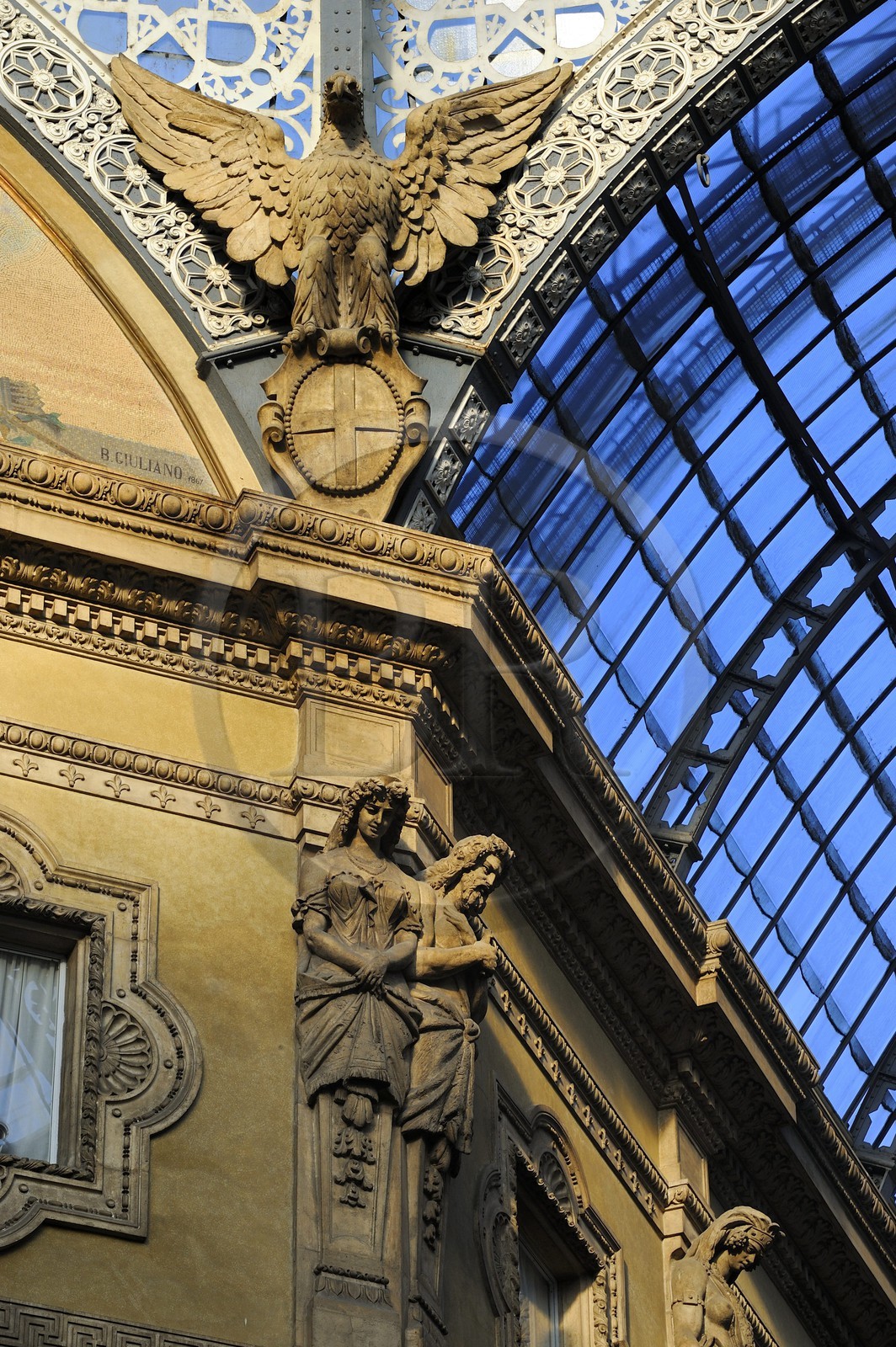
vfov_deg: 15.8
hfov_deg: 10.5
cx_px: 448
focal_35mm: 130
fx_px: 4861
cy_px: 674
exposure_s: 1/200
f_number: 9
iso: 400
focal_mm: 130
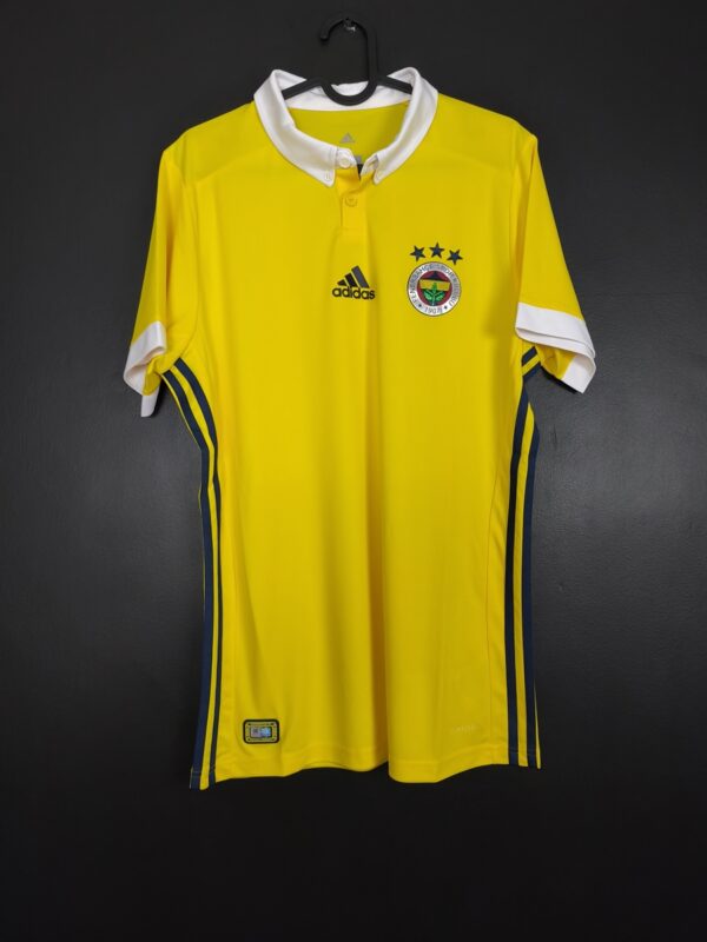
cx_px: 354
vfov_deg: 73.9
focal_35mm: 23
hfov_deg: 58.9
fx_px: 626
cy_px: 471
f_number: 1.6
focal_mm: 6.57
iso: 500
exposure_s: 1/125
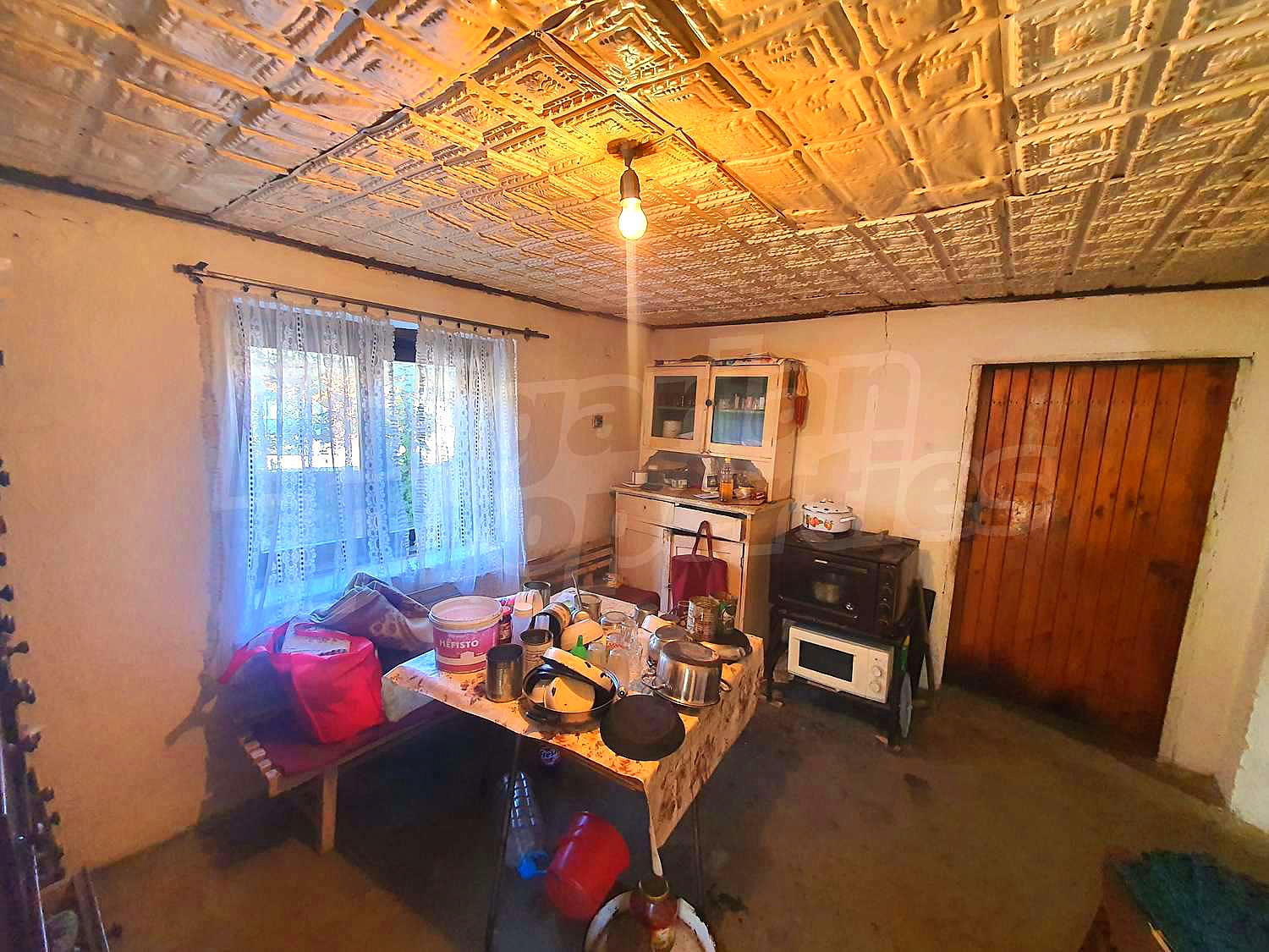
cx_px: 634
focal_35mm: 13
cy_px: 476
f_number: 2.2
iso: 250
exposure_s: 1/50
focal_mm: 1.8
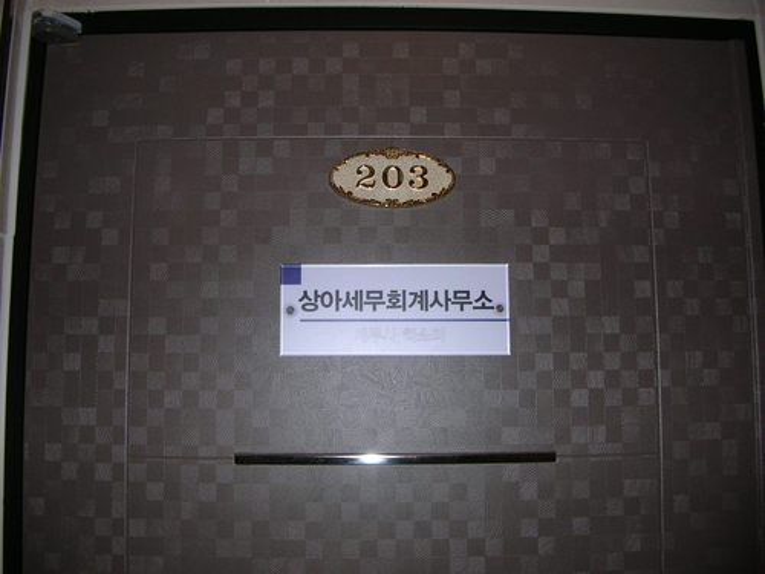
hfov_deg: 52.6
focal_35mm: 35
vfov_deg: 40.7
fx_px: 773
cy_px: 287
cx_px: 382
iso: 50
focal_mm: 5.8
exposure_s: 1/60.1
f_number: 2.8
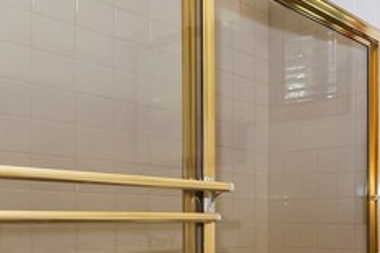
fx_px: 433
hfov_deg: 34.5
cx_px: 487
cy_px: 226
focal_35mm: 41
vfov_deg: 31.2
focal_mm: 10
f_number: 8
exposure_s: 1/30
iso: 400
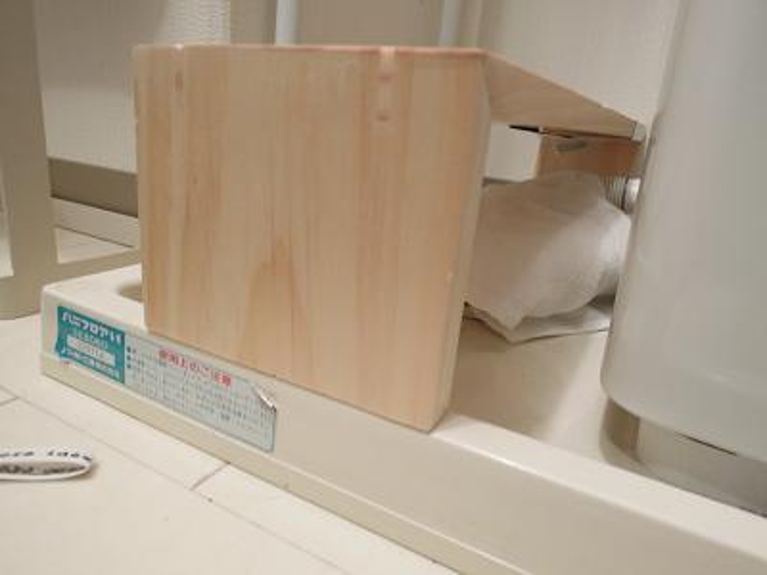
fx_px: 532
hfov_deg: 71.6
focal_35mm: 24
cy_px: 288
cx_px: 384
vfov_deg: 56.8
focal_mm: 4.3
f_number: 2.8
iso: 560
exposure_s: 1/8
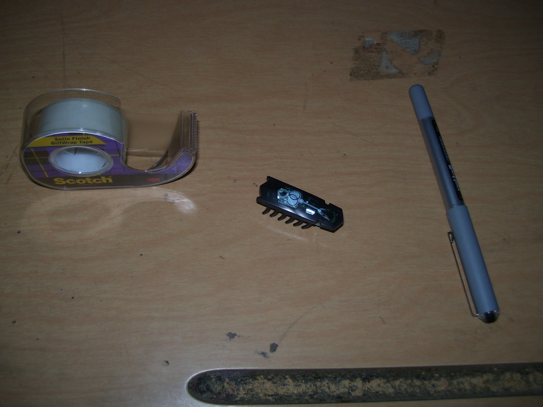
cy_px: 204
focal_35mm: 36
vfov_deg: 39.7
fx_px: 565
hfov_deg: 51.4
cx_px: 272
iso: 80
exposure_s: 1/60
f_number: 2.7
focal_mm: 6
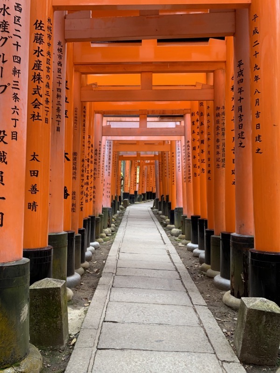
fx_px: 280
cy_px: 186
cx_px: 140
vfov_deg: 67.3
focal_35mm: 26
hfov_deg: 53.1
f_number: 1.8
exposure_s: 1/77
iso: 100
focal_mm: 4.25
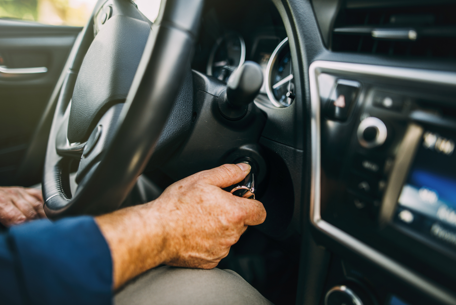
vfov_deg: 53.2
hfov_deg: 73.7
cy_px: 152
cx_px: 228
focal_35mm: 24
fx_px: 304
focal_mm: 24
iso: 250
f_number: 1.4
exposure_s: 1/500
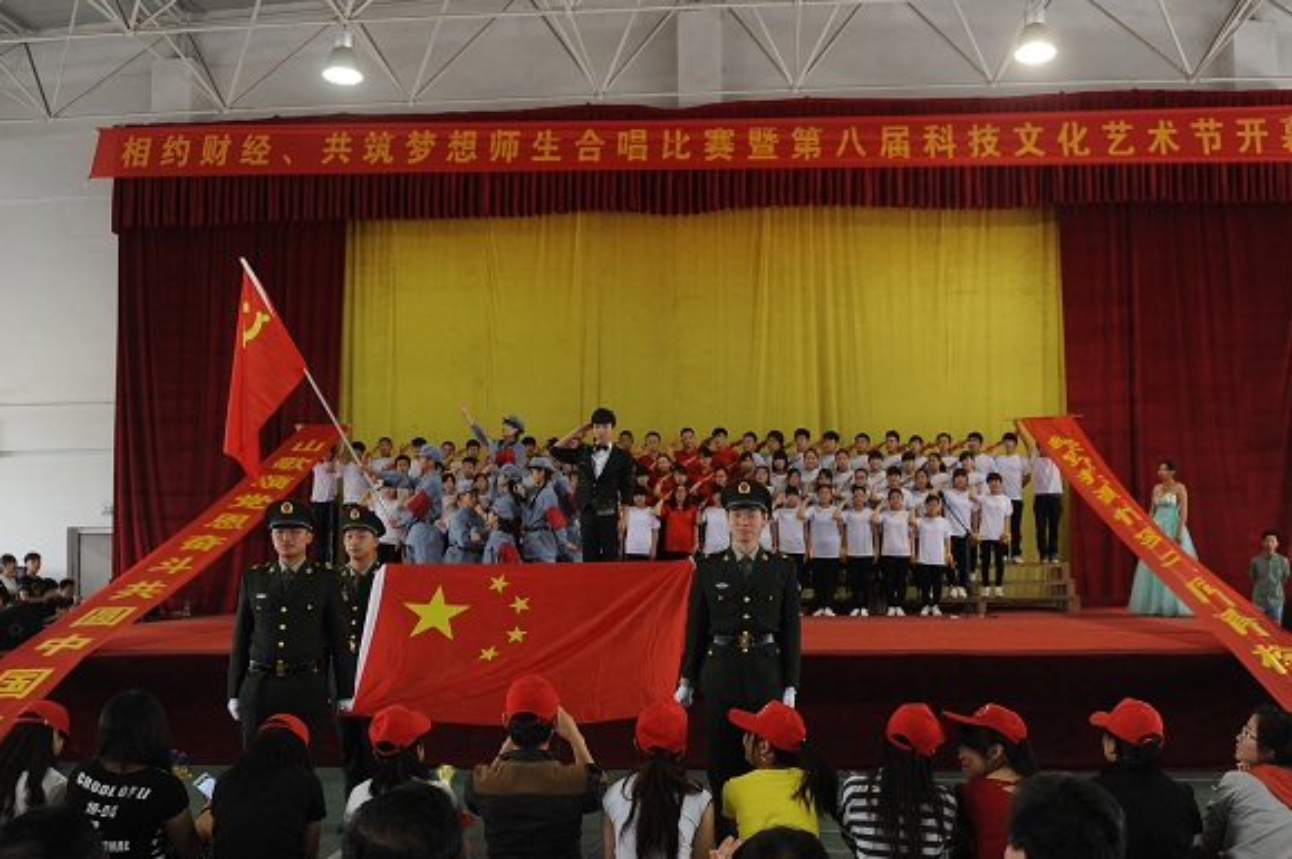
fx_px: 1183
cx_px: 707
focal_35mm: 33
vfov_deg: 39.7
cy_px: 520
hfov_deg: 57.2
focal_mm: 24
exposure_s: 1/80
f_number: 3.2
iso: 640
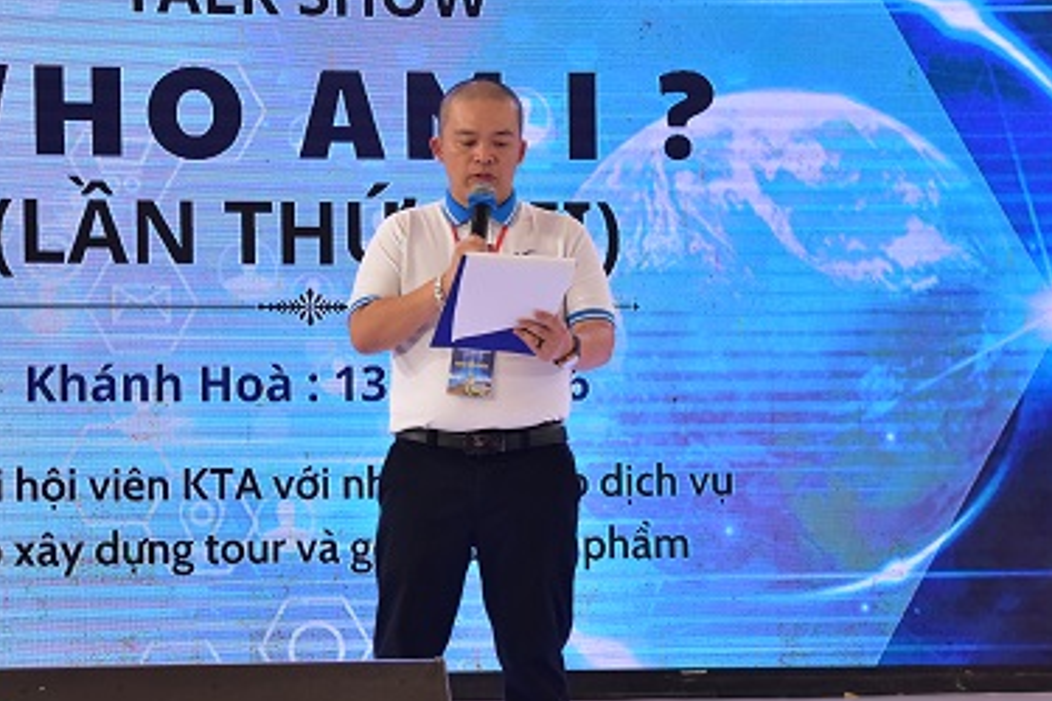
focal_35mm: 104
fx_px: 3039
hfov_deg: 19.6
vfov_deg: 13.2
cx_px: 407
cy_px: 384
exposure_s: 1/320
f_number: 8
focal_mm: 65
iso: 1600
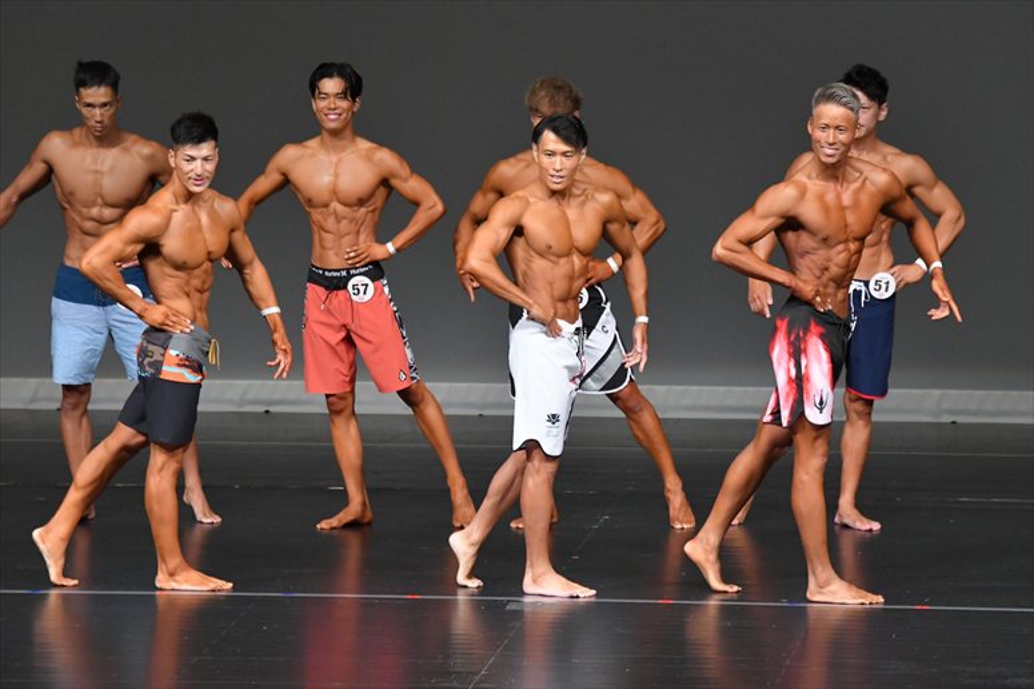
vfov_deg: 4.8
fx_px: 8182
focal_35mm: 285
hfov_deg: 7.2
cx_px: 517
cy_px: 344
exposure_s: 1/400
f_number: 5.6
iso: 4000
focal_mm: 190
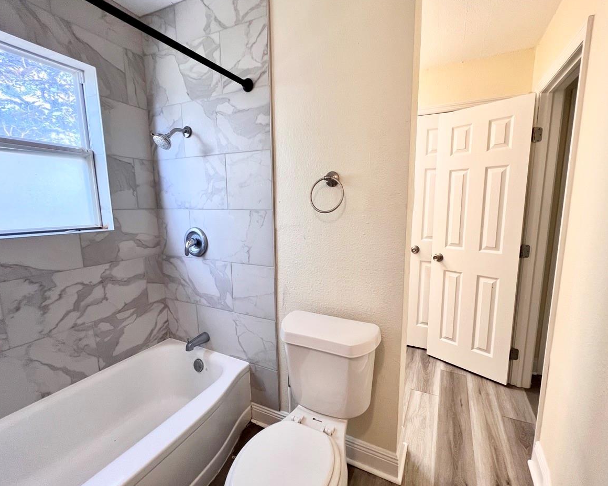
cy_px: 245
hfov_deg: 100.5
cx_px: 329
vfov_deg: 88.0
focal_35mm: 14
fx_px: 252
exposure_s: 1/120
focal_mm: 1.57
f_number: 1.8
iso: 125
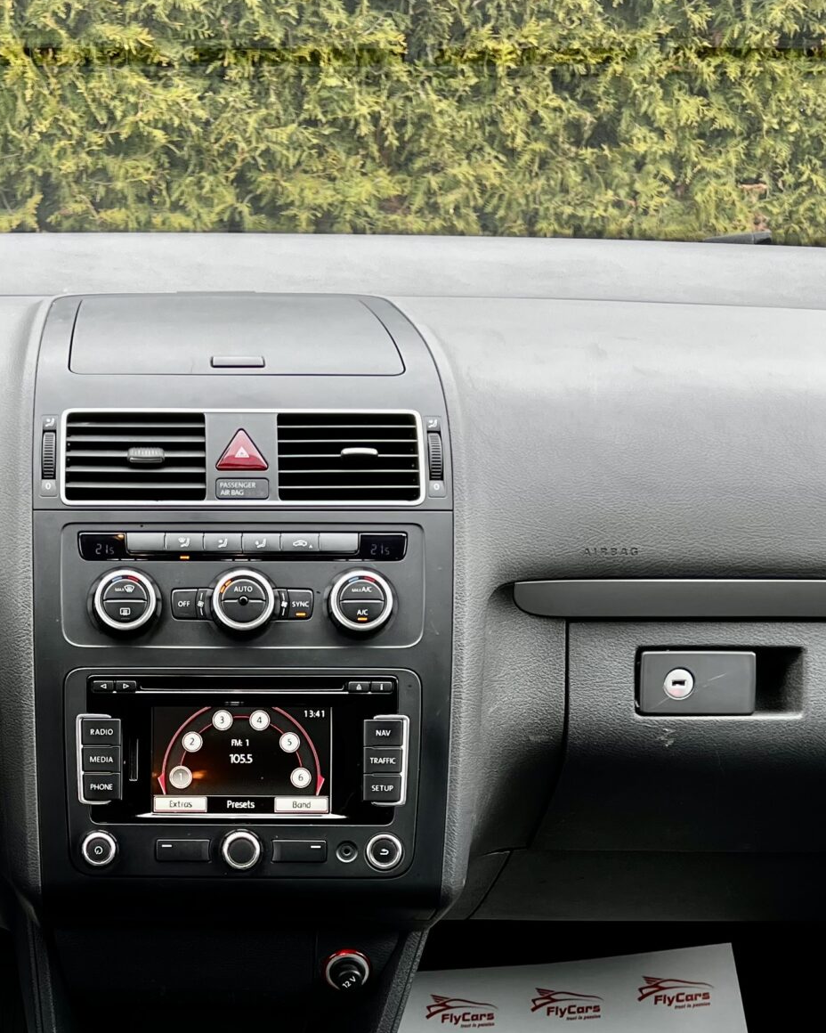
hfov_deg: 26.5
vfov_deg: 32.8
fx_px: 1711
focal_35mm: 56
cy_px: 793
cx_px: 128
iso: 32
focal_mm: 5.7
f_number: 1.5
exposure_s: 1/121
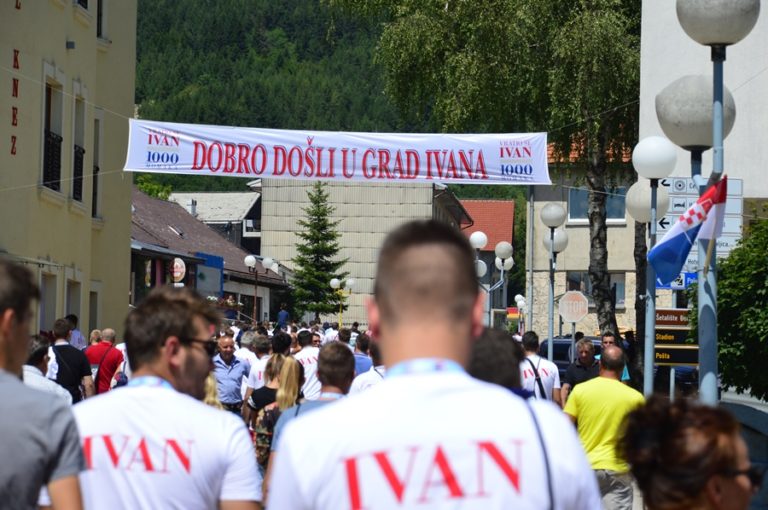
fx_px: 2876
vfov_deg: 10.1
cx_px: 384
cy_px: 255
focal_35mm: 135
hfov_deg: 15.2
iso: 200
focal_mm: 90
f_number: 7.1
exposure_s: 1/800
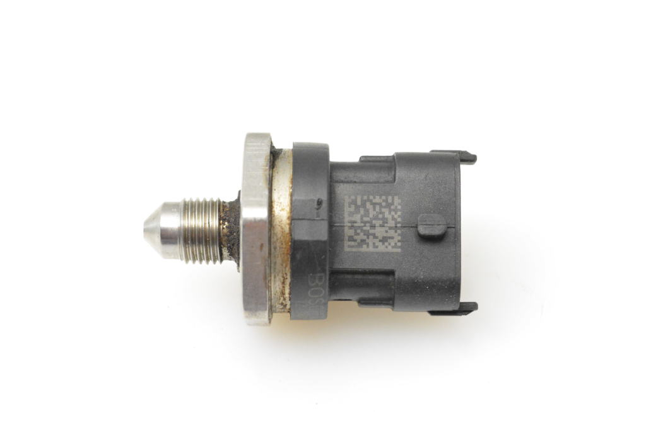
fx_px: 1480
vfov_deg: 16.5
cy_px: 215
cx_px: 323
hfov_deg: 24.6
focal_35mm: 82
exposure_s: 1/320
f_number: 9
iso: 6400
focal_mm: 55
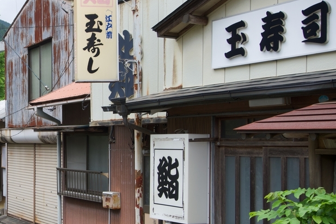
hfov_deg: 26.8
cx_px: 33
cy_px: 109
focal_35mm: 73
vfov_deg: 18.7
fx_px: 681
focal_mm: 25
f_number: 6.3
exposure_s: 1/50
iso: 160
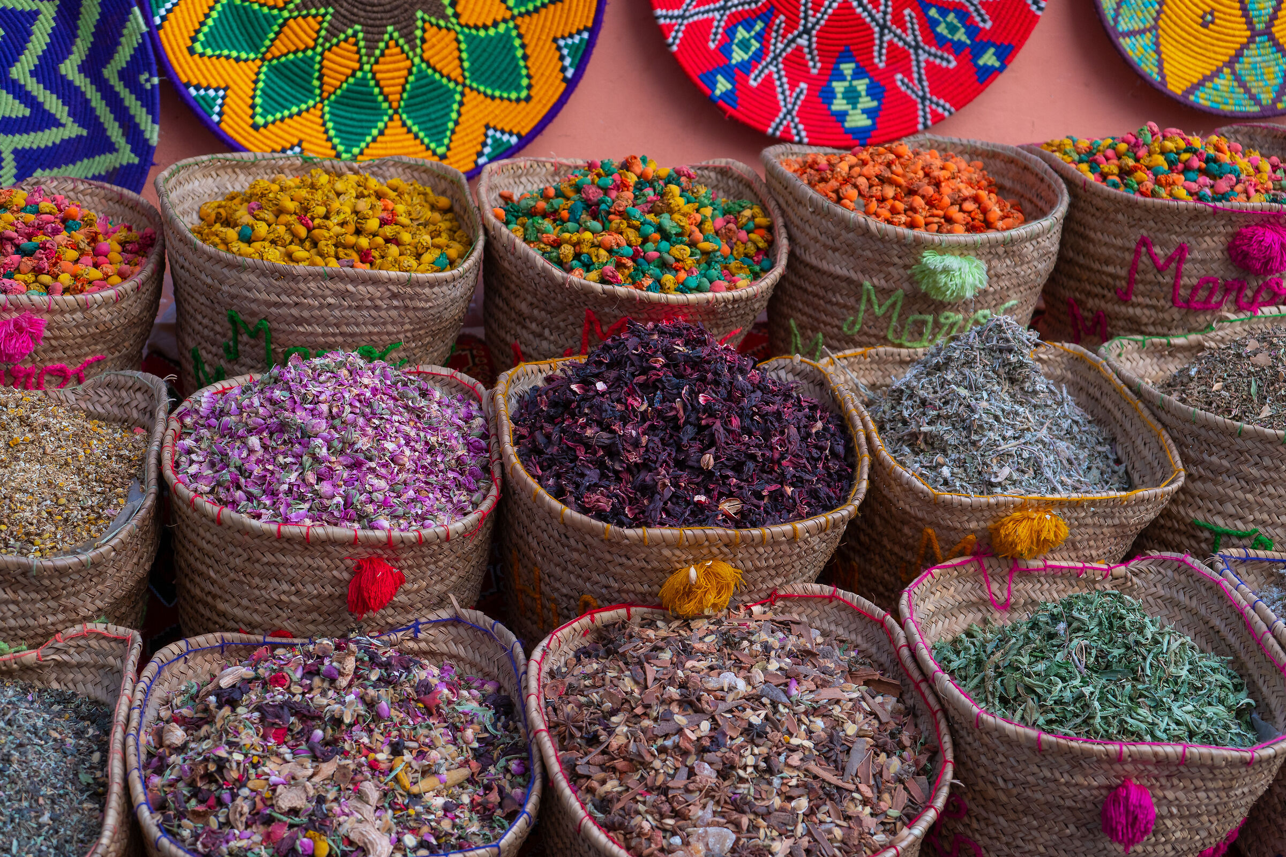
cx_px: 643
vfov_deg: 27.0
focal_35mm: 50
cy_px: 428
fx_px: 1786
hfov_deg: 39.6
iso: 500
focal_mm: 50
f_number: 4.5
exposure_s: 1/160
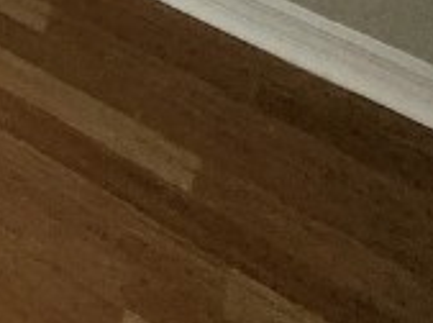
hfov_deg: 11.8
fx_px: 986
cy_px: -600
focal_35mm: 79
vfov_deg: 11.8
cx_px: -840
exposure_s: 1/60
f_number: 2.2
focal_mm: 1.74
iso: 250
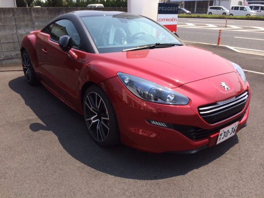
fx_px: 229
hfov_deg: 60.0
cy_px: 99
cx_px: 132
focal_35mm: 30
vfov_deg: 46.8
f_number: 2.2
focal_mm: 4.12
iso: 32
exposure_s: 1/1282
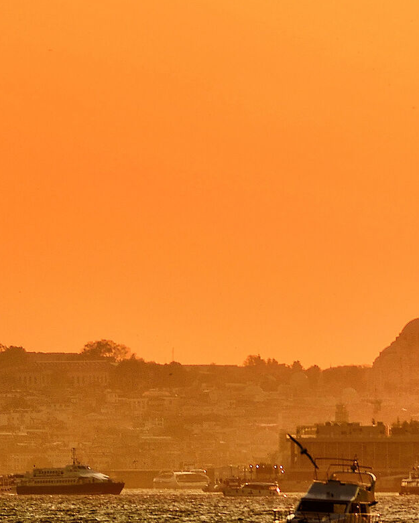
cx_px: 485
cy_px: 207
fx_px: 8376
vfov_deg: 3.6
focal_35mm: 540
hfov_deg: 2.9
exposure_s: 1/1250
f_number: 4
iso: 100
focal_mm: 125
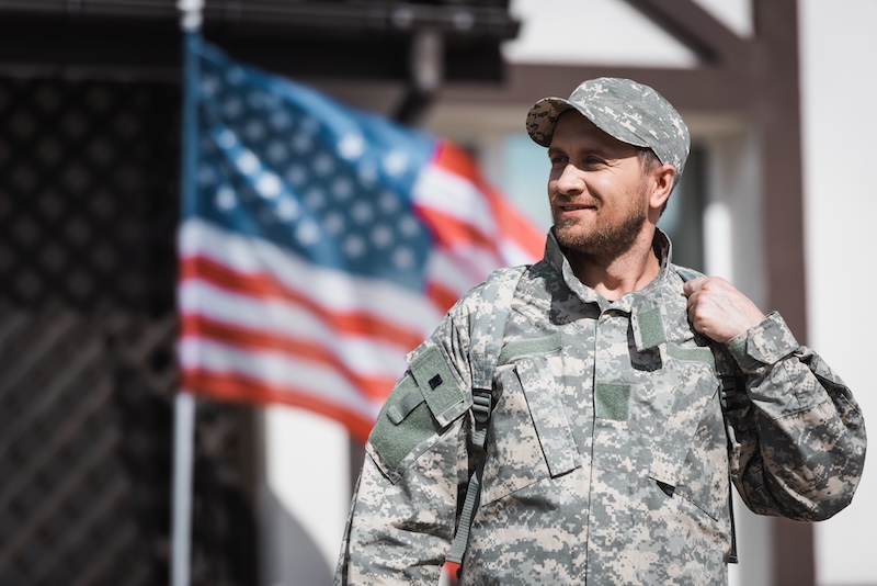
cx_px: 438
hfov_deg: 10.3
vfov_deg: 6.9
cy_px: 293
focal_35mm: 200
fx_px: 4874
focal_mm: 200
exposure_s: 1/2000
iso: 100
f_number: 3.5
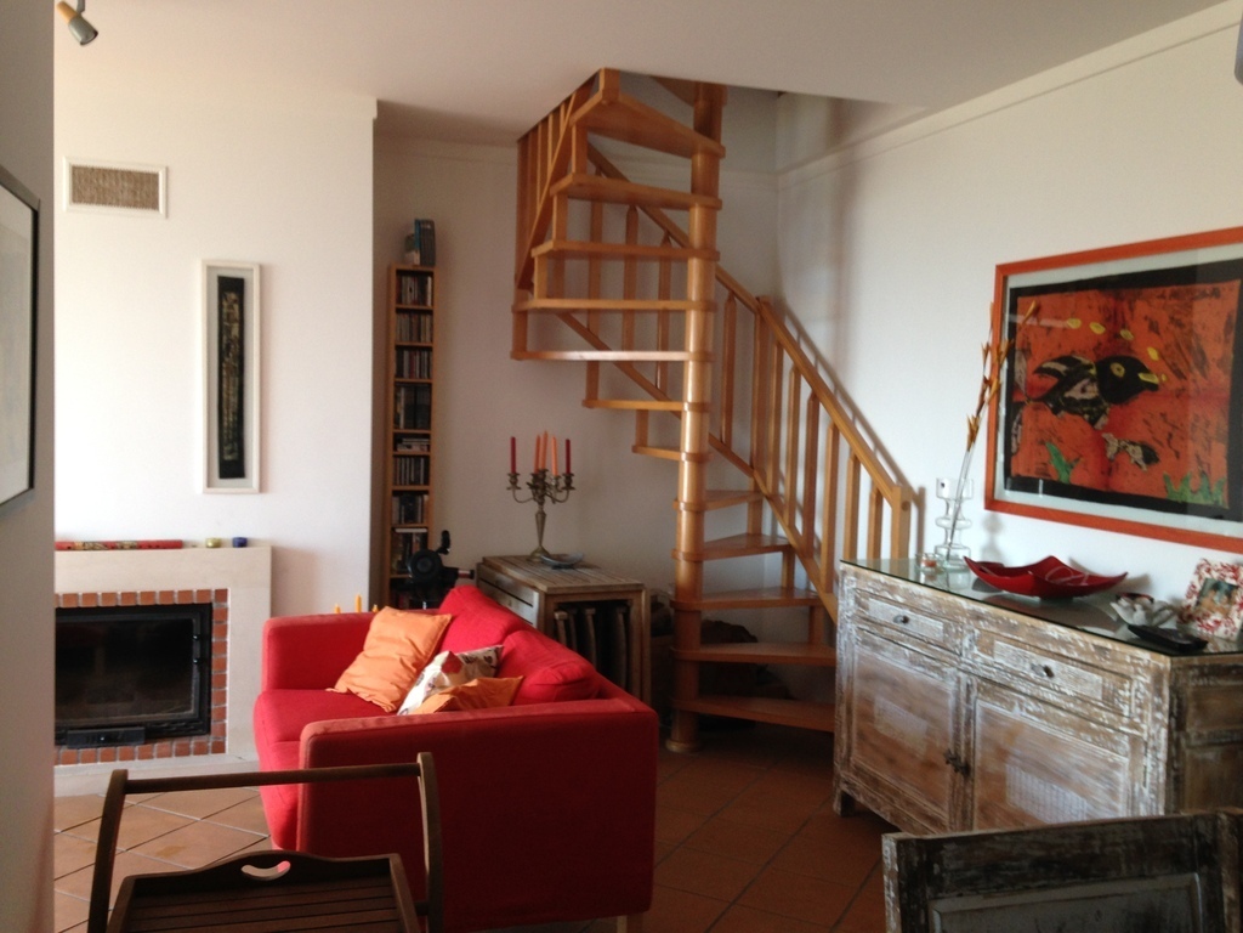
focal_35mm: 33
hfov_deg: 55.4
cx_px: 622
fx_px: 1185
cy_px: 466
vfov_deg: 42.9
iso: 64
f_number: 2.4
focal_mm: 4.12
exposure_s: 1/20
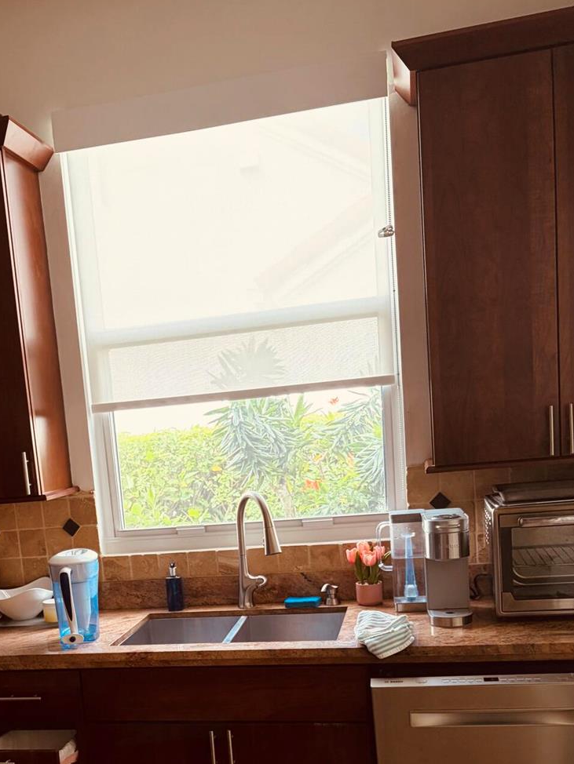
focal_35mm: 41
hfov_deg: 34.7
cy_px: 571
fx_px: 906
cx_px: 171
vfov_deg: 44.3
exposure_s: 1/120
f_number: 1.6
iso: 160
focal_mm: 5.96
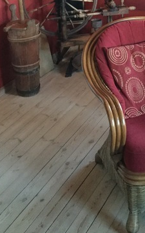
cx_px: 148
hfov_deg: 18.1
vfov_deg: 27.6
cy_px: -3
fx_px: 443
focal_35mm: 70
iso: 400
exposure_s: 1/17
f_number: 2.4
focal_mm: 3.3
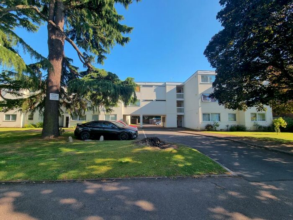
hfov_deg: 106.2
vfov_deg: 89.9
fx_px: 110
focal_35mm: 13
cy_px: 110
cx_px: 146
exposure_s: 1/528
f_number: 2.2
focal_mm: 2.2
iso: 50
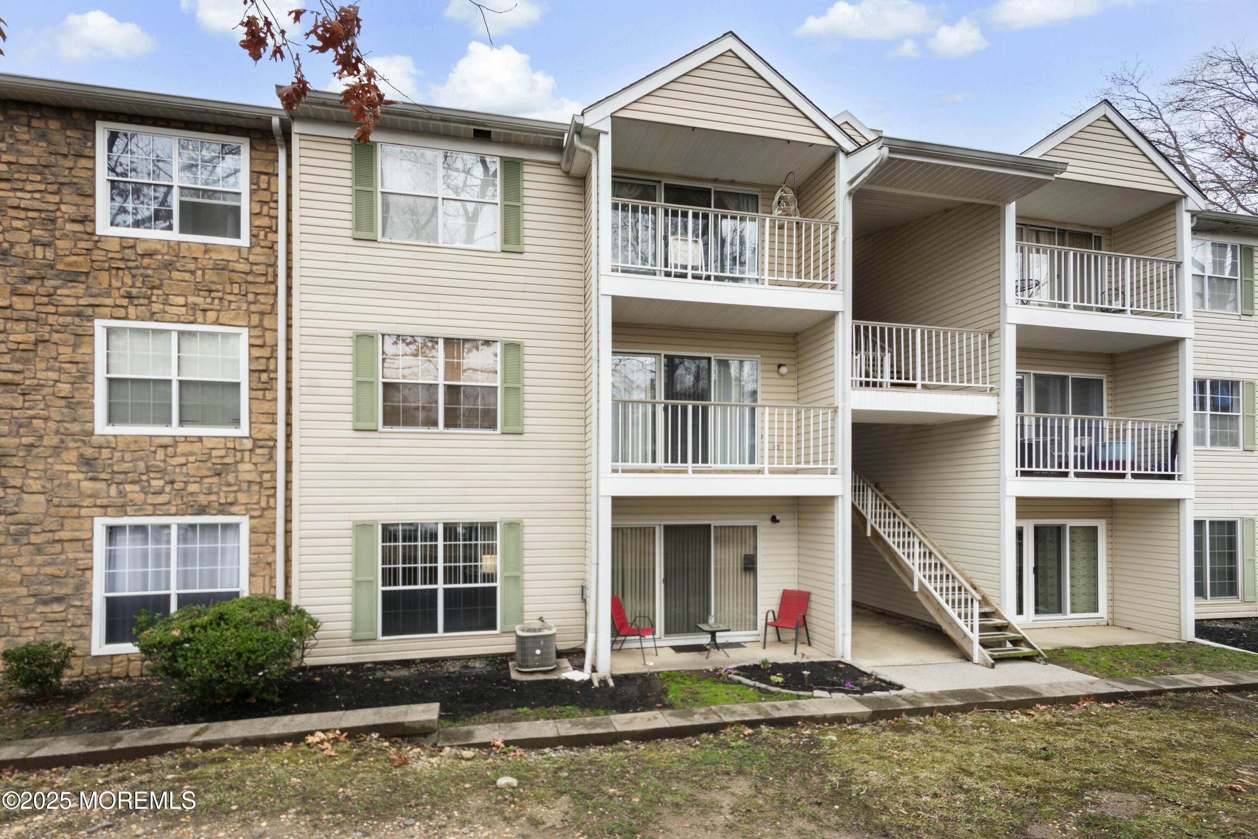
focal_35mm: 15
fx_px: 524
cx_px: 629
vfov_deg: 77.3
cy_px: 420
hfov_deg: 100.4
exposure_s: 1/20
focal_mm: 10
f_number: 8
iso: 250
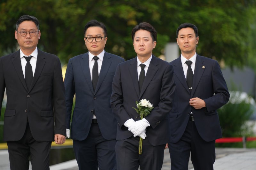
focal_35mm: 400
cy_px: 85
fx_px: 2844
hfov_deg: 5.2
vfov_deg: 3.4
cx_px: 128
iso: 400
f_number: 5.6
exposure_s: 1/500
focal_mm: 400
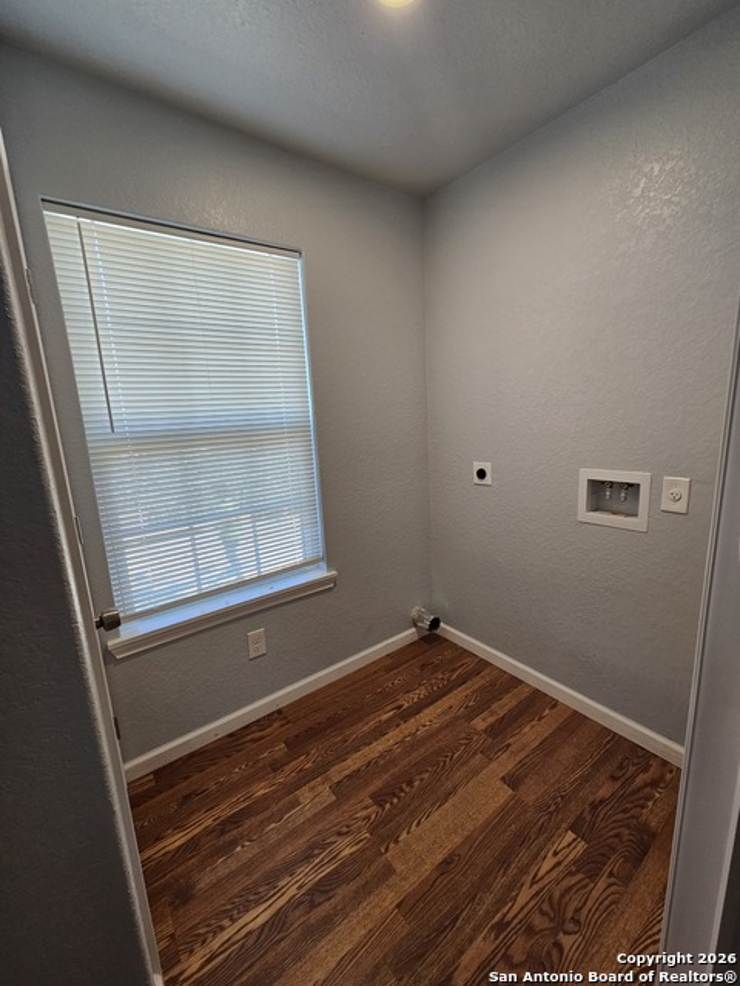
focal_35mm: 13
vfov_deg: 106.2
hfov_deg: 89.9
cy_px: 493
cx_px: 370
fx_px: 371
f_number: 2.2
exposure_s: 1/60
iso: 100
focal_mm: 2.2
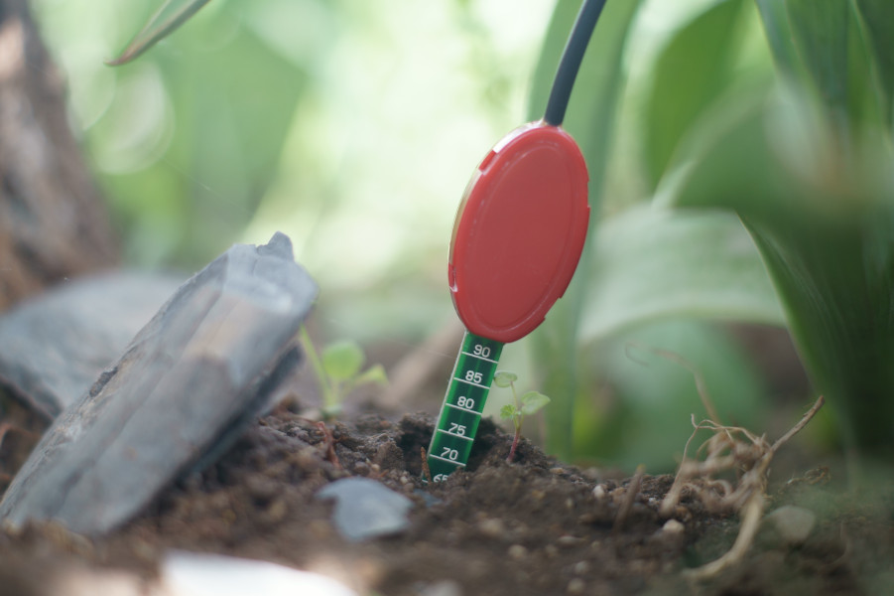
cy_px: 298
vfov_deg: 18.2
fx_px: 1862
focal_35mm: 75
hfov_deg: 27.0
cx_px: 447
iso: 100
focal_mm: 50
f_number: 1.8
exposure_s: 1/125
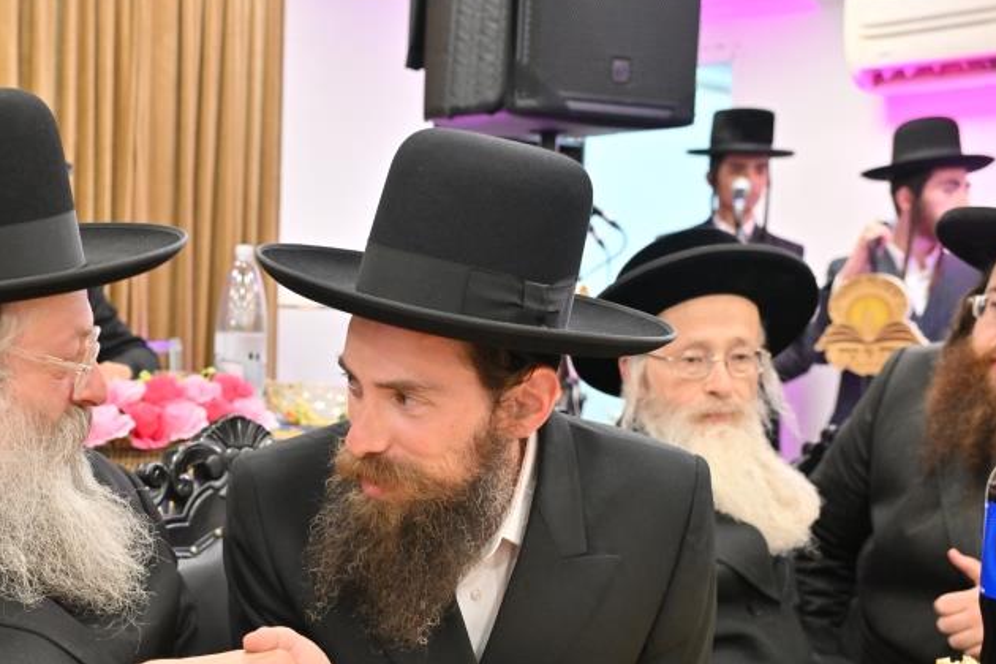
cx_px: 251
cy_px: 447
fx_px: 1439
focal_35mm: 52
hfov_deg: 37.3
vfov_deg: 25.8
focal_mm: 32
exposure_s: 1/160
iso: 800
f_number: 4
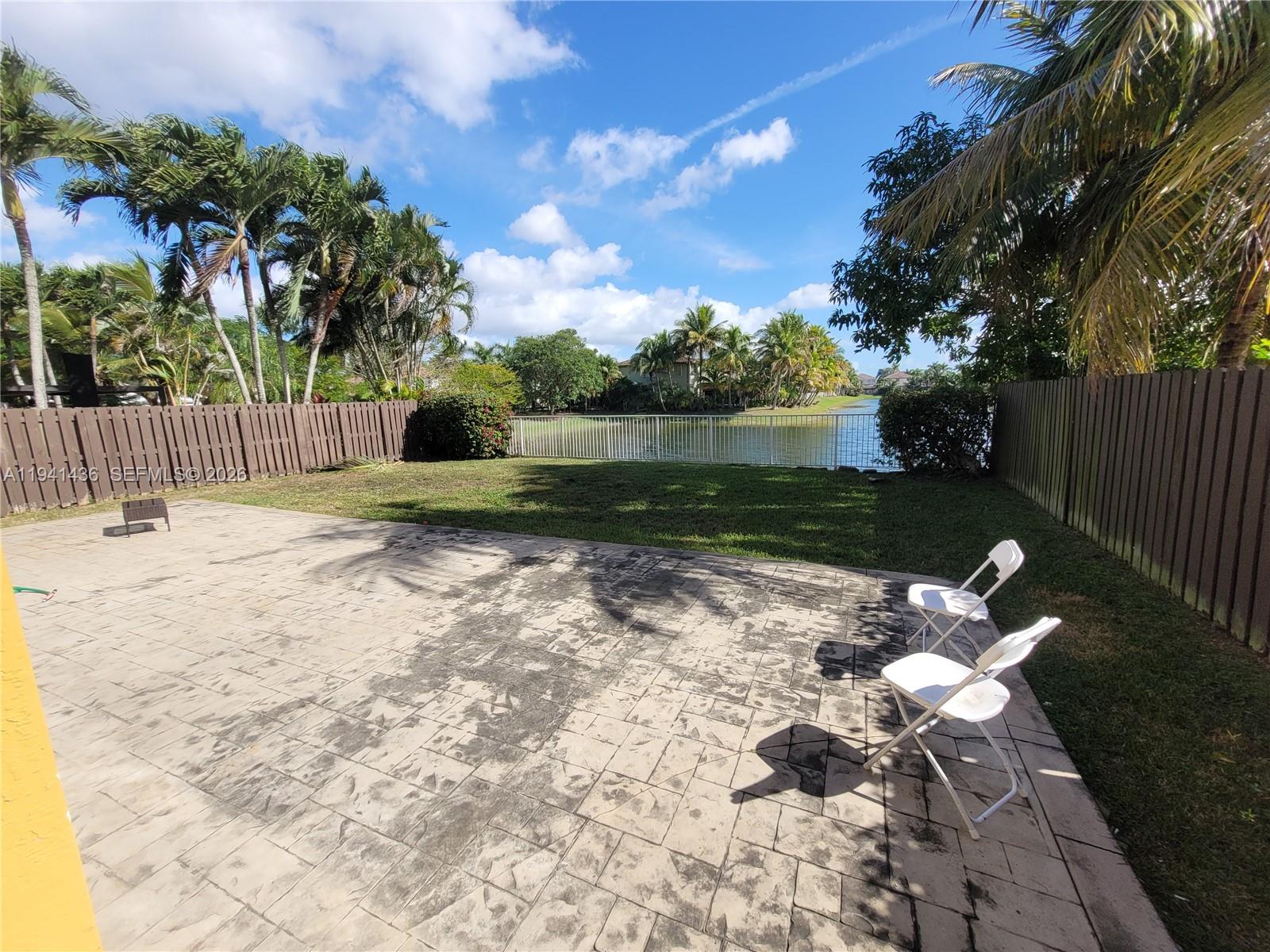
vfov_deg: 89.9
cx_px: 635
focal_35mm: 13
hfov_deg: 106.2
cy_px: 476
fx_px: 477
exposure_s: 1/1248
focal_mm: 1.74
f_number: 2.2
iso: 40
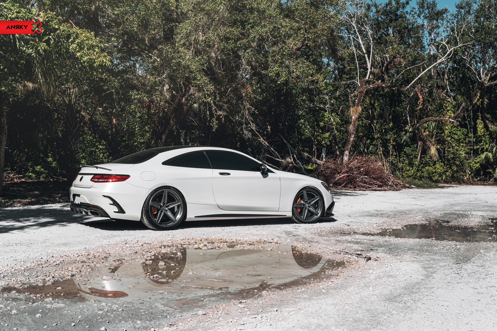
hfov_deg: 47.4
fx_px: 566
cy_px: 166
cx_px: 248
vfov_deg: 32.6
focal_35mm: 41
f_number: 7.1
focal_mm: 41
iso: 160
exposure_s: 1/320
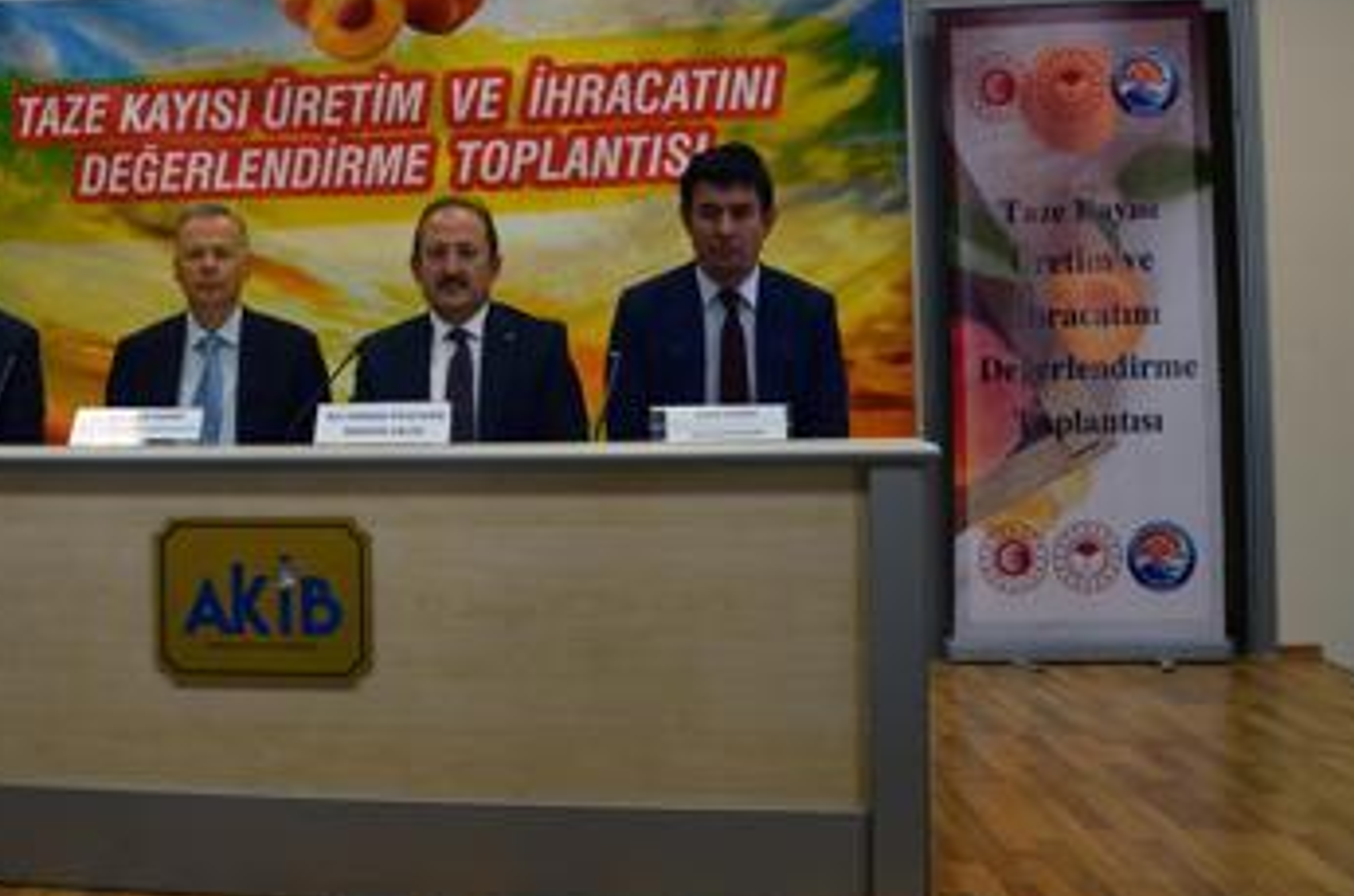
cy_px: 254
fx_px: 3523
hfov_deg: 21.4
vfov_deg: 14.5
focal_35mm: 94
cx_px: 182
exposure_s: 1/60
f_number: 4.5
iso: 400
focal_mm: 35
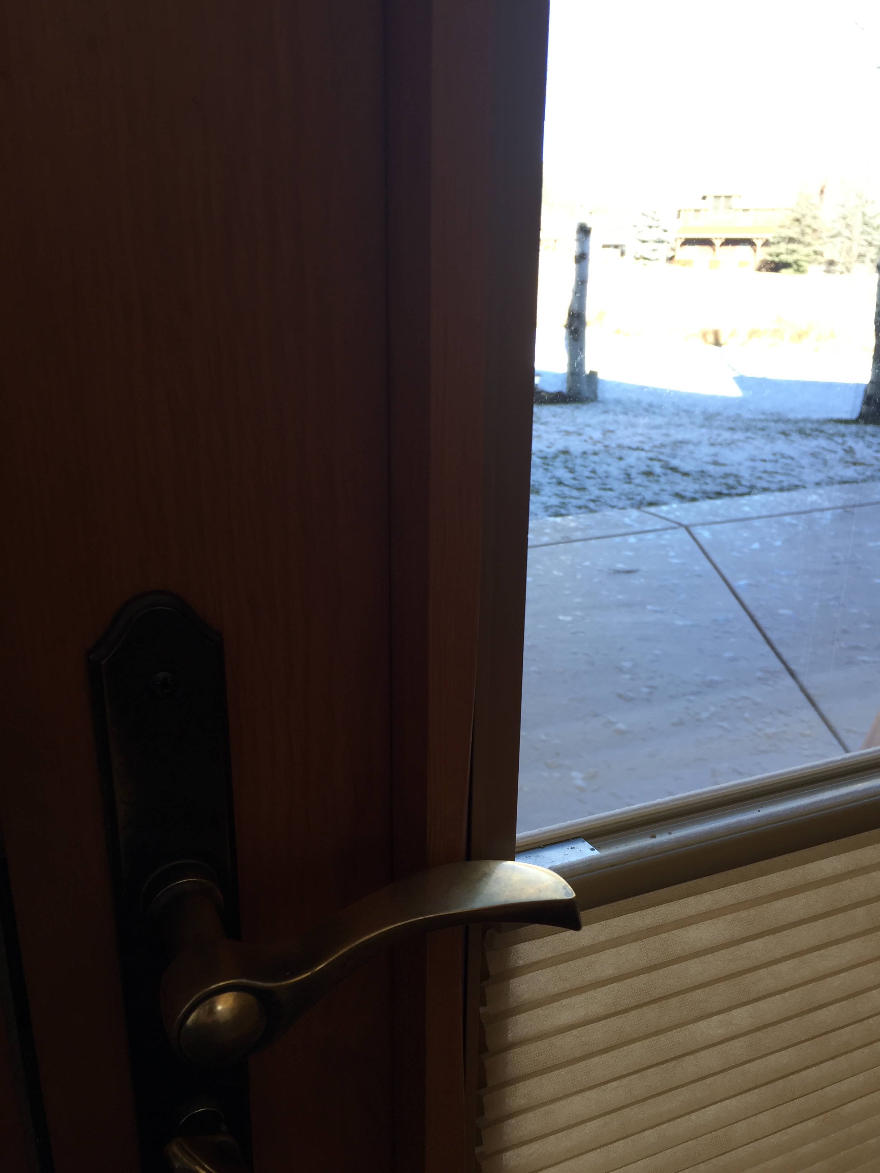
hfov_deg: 48.2
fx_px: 983
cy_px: 586
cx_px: 440
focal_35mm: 29
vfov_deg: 61.7
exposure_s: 1/134
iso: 32
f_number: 2.2
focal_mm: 4.15
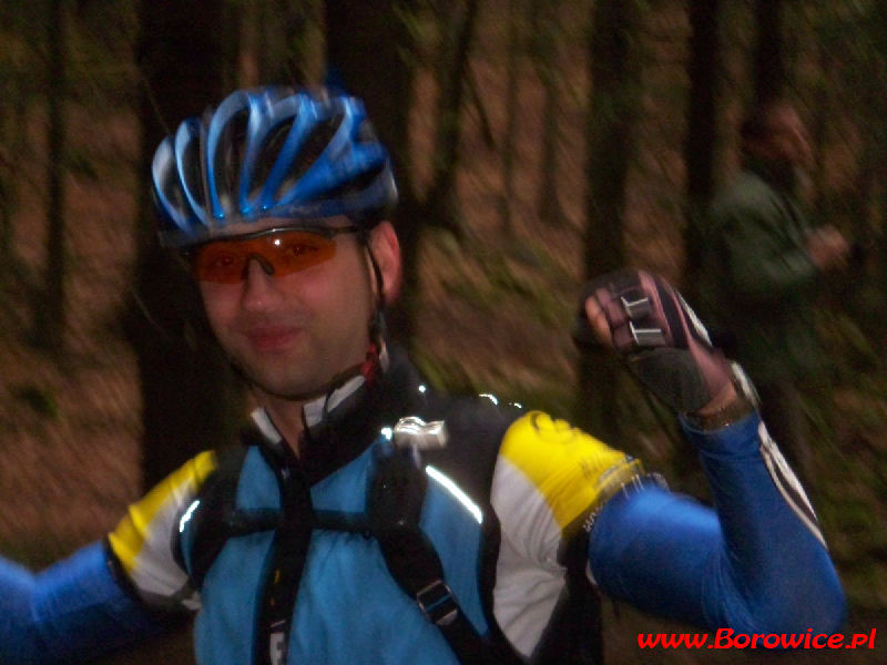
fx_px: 2998
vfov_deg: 12.7
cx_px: 444
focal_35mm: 117
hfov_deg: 16.8
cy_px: 332
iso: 400
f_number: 4.4
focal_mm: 19.2
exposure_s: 1/125
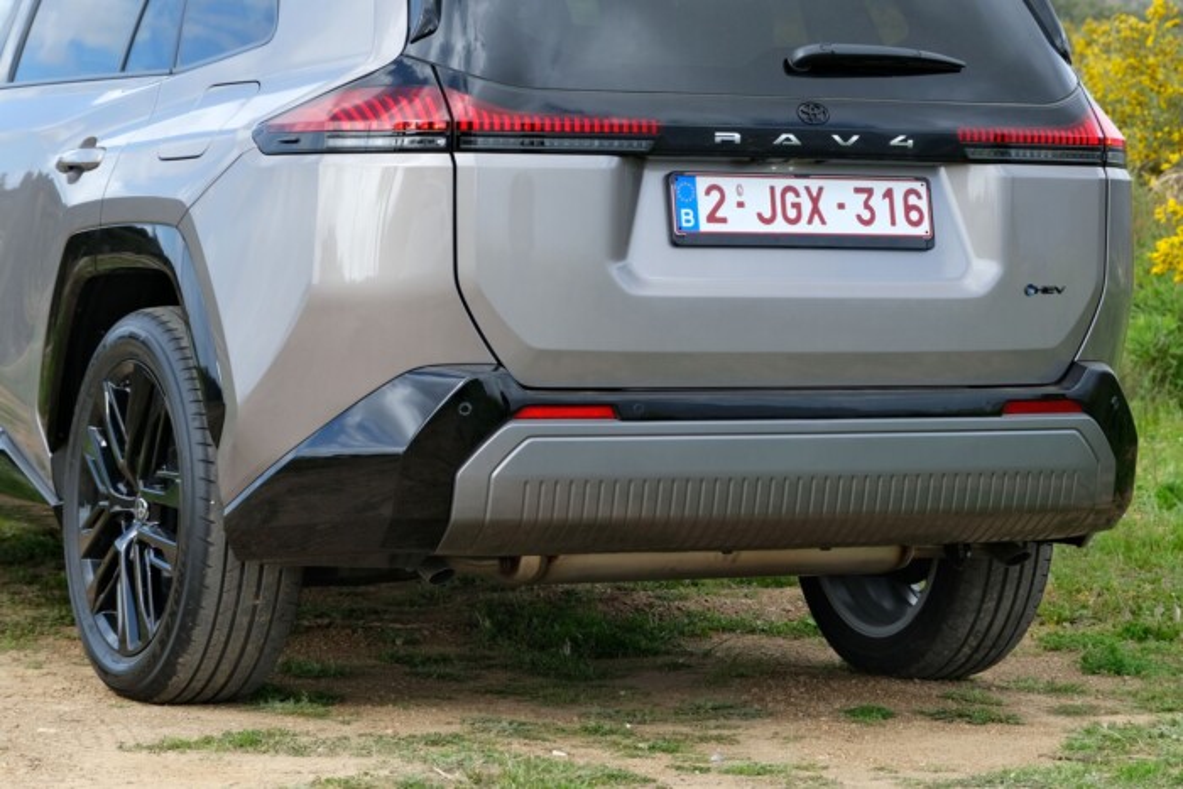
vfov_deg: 16.5
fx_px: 2728
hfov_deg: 24.5
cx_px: 592
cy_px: 394
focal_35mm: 83
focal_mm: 55
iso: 160
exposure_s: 1/200
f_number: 5.6
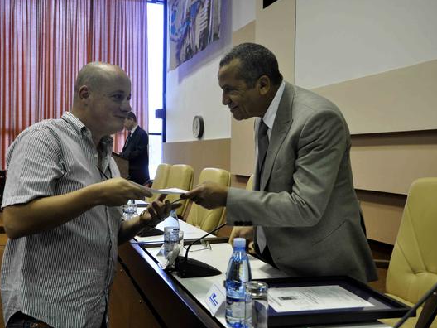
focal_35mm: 36
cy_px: 164
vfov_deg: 39.7
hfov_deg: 51.3
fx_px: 454
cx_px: 203
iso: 800
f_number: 3.8
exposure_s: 1/60
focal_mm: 22
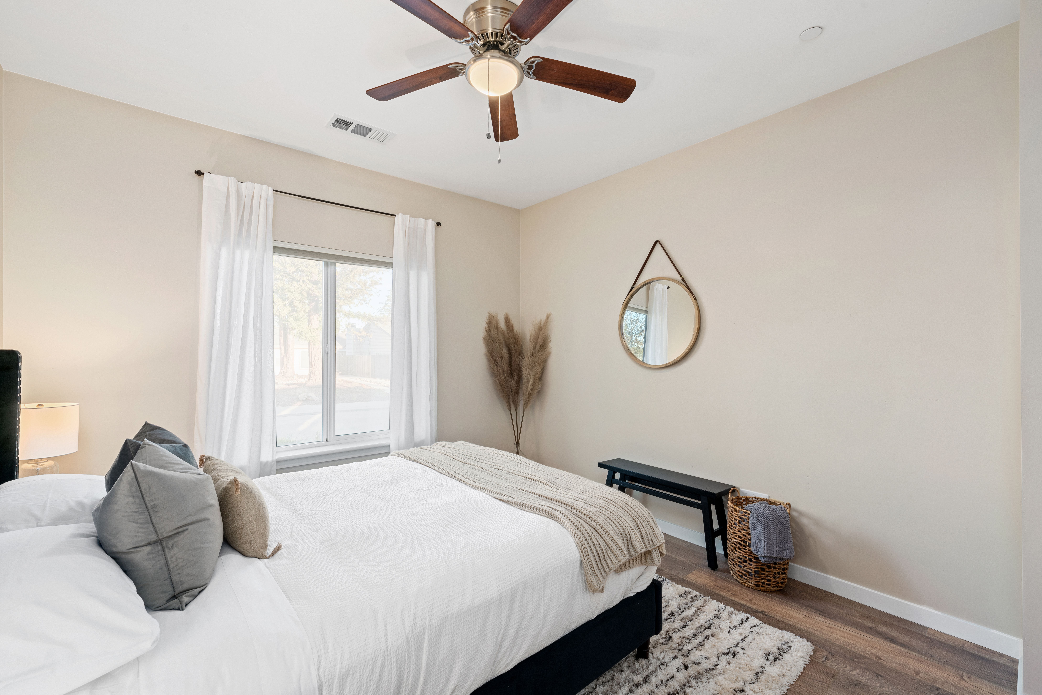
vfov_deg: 77.3
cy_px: 348
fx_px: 434
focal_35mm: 15
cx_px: 521
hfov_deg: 100.4
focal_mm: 15
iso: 250
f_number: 11
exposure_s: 1
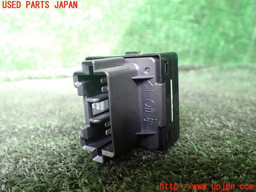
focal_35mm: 30
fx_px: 222
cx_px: 128
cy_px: 96
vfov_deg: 46.8
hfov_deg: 60.0
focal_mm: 5.4
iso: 800
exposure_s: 1/125
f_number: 2.3
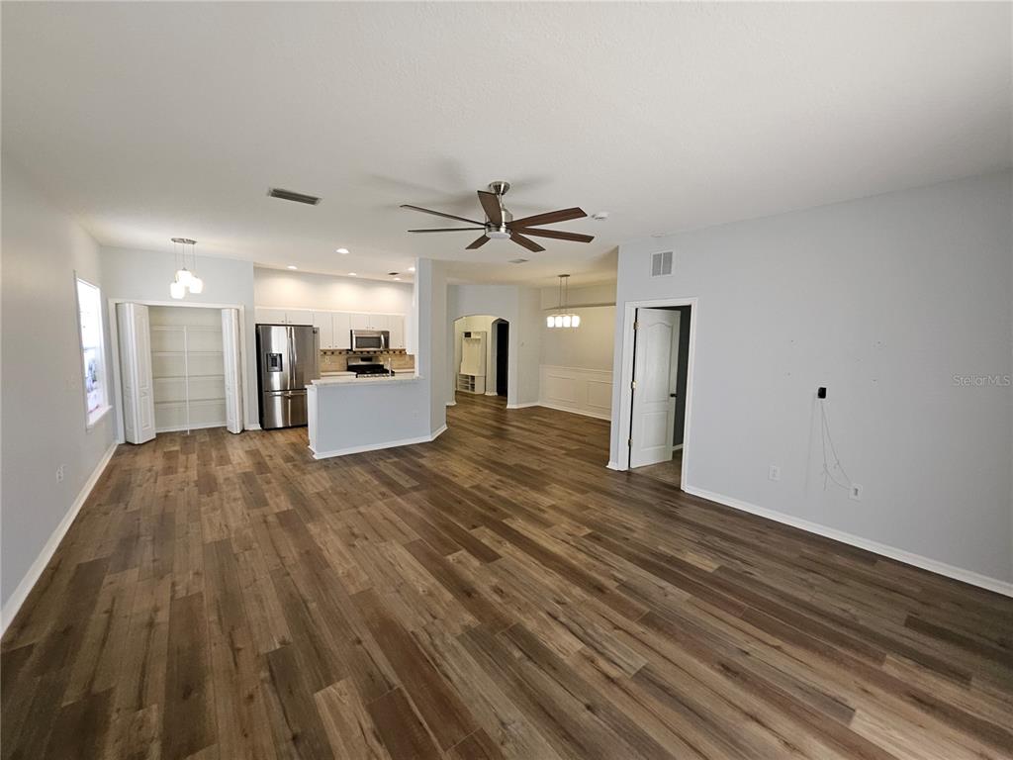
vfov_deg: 89.9
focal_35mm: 13
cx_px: 506
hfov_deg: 106.2
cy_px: 380
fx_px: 380
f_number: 2.2
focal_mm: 1.7
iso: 160
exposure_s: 1/60
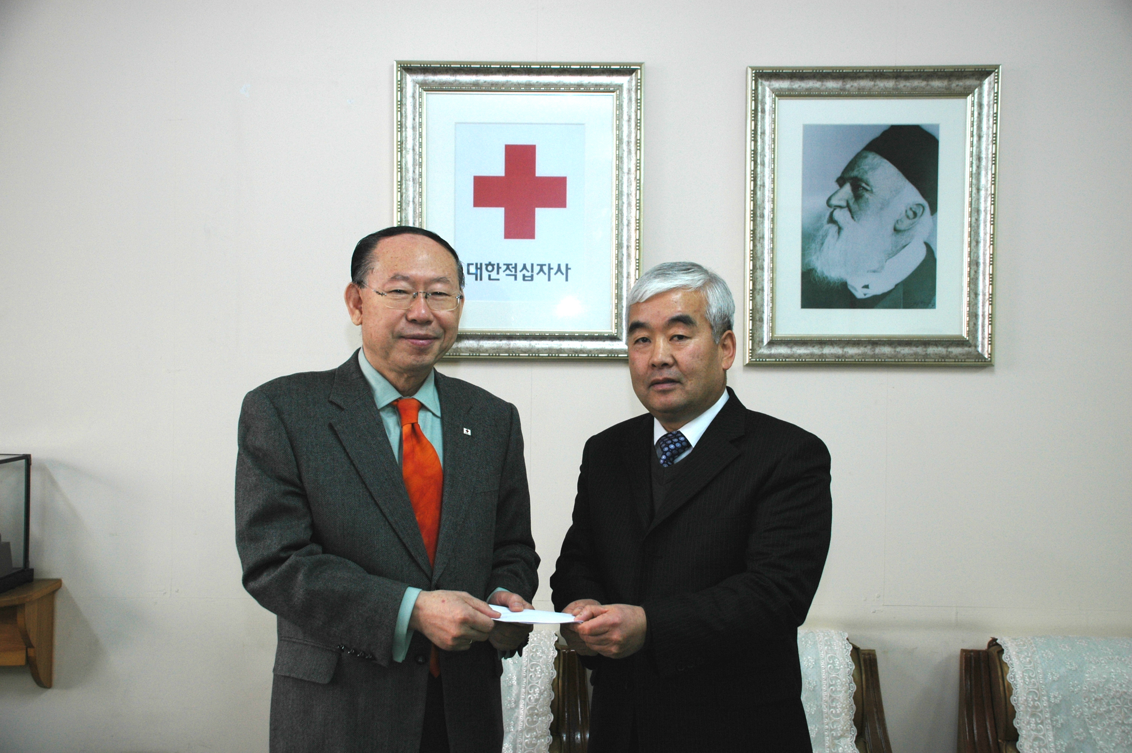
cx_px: 566
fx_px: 1225
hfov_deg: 49.6
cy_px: 376
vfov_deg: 34.1
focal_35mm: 39
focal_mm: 26
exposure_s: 1/60
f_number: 4
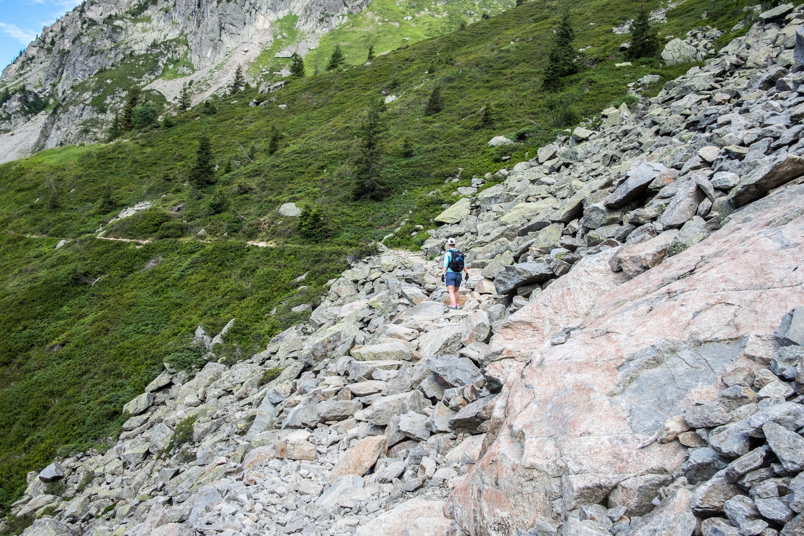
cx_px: 402
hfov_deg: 67.4
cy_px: 268
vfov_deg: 47.9
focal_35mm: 27
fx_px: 603
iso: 250
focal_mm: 18
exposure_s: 1/80
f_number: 10
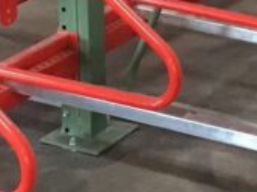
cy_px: -295
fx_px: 1297
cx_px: 287
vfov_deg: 7.8
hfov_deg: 11.1
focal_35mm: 175
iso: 200
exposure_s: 1/30
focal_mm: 4.15
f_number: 2.2
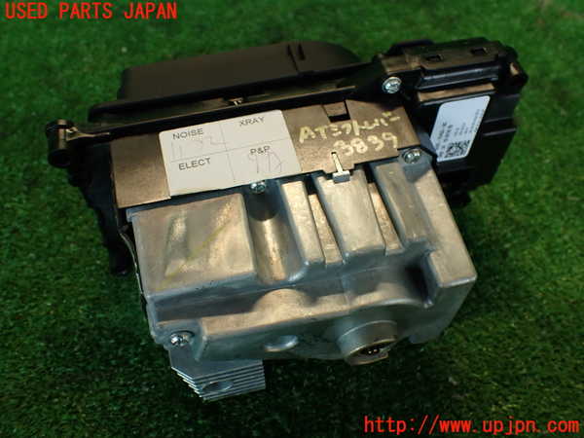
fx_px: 540
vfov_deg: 44.2
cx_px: 292
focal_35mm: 32
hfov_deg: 56.8
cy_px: 219
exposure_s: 1/60
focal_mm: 5.79
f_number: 2.4
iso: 160
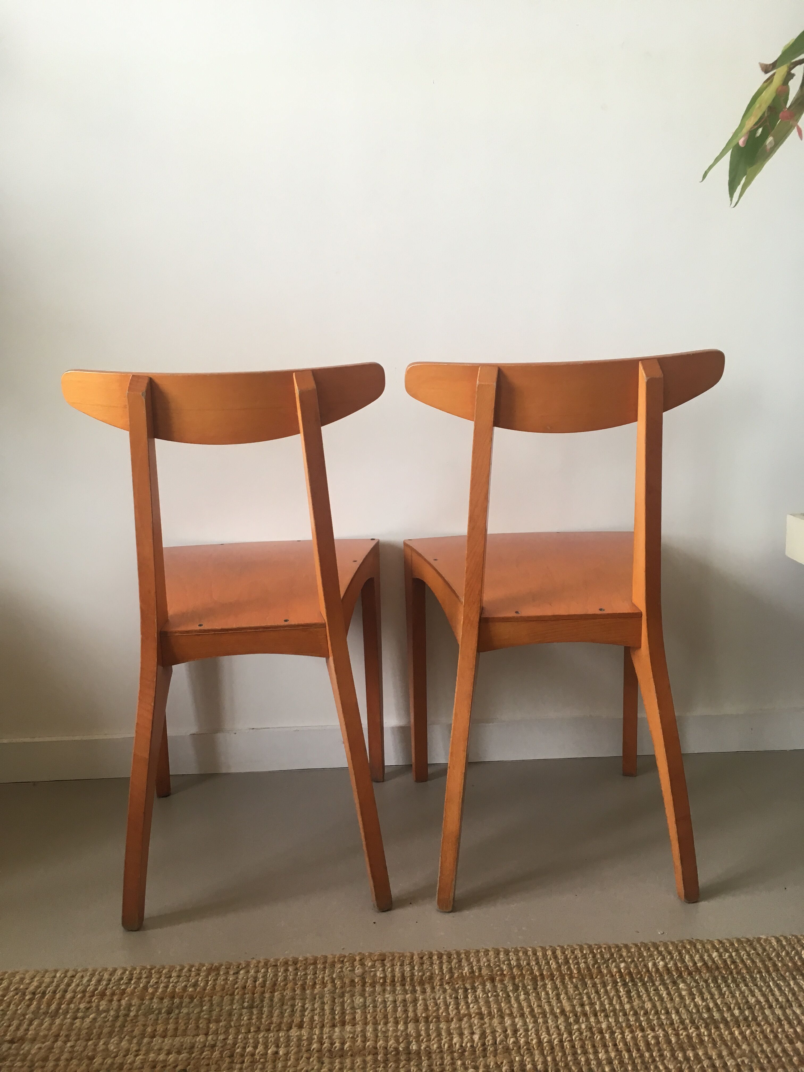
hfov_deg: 48.2
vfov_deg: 61.7
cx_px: 402
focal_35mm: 29
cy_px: 536
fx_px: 898
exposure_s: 1/33
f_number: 2.2
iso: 40
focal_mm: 4.15
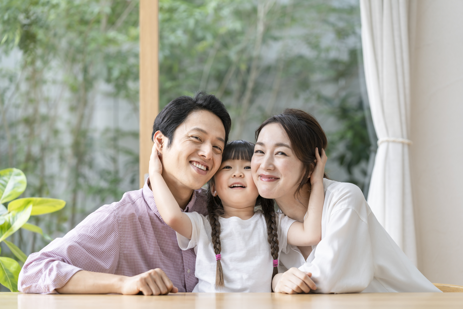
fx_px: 1492
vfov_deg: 11.8
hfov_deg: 17.6
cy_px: 154
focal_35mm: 116
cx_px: 232
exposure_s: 1/250
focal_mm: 116
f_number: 3.5
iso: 200
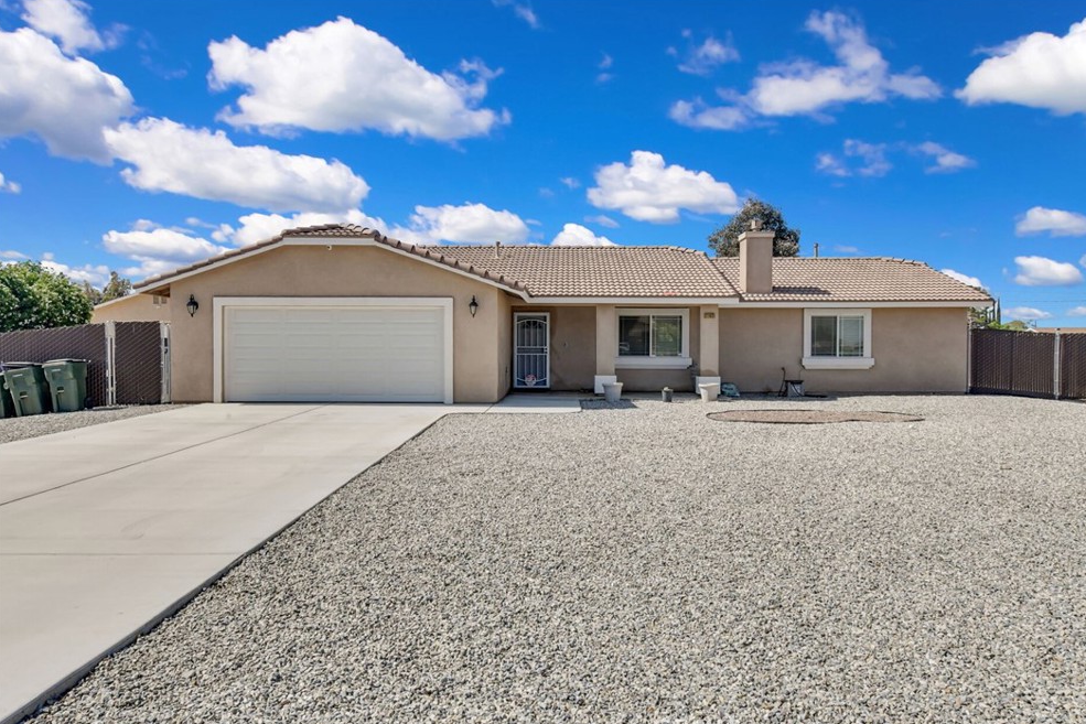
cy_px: 369
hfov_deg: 69.4
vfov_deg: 49.6
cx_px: 558
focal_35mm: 26
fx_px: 784
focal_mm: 17
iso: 1250
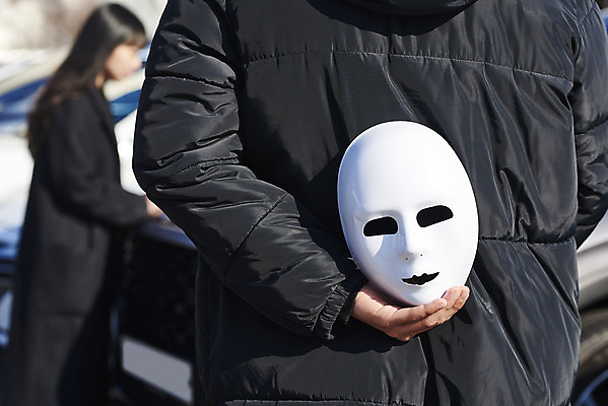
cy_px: 203
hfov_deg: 23.9
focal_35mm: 85
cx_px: 304
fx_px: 1436
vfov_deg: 16.1
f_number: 4.5
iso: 100
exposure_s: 1/400
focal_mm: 85
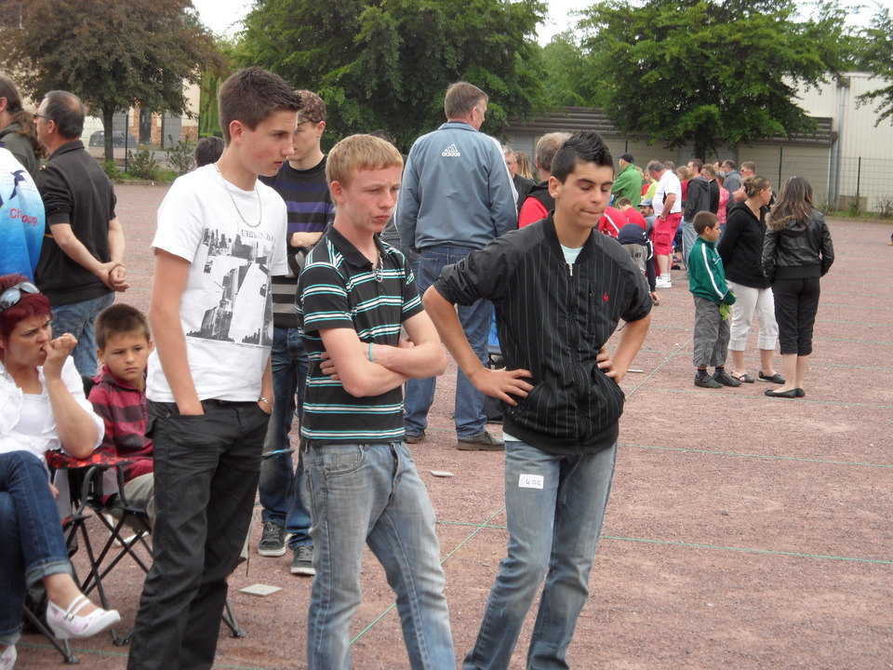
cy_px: 335
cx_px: 446
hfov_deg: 24.4
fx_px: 2064
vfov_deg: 18.4
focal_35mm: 80
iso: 100
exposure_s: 1/125
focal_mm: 13.2
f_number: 4.2
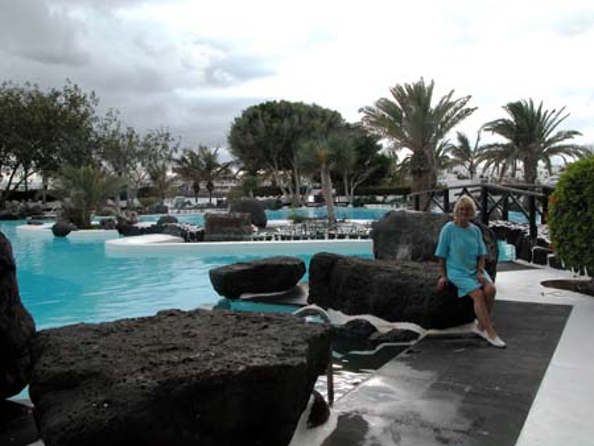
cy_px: 223
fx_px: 584
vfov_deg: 41.8
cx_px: 297
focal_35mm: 34
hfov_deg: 53.9
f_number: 7.1
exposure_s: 1/188
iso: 100
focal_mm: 8.9
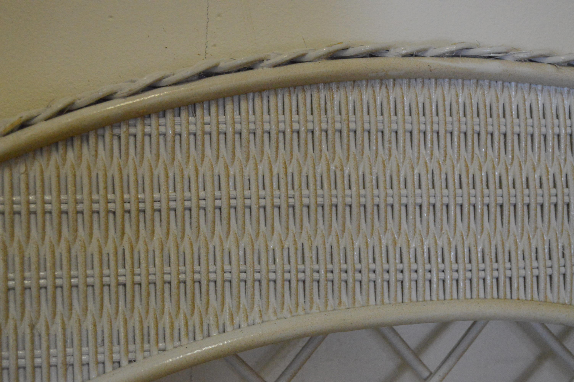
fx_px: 1314
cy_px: 191
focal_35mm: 82
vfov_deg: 16.5
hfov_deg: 24.6
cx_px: 287
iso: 3200
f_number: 5.6
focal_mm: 55
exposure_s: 1/80
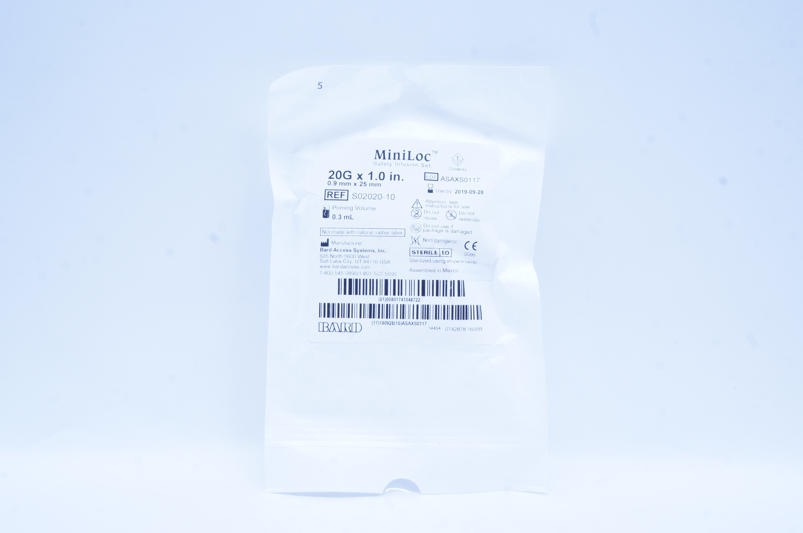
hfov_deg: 45.0
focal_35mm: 44
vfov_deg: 30.8
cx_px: 402
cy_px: 266
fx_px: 969
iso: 400
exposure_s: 1/10
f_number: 14
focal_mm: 29
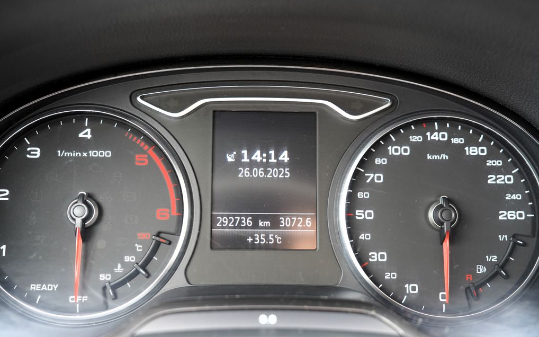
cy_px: 168
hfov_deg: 48.2
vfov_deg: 31.2
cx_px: 270
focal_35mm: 41
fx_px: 602
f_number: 4
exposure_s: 1/60
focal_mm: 40
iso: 800
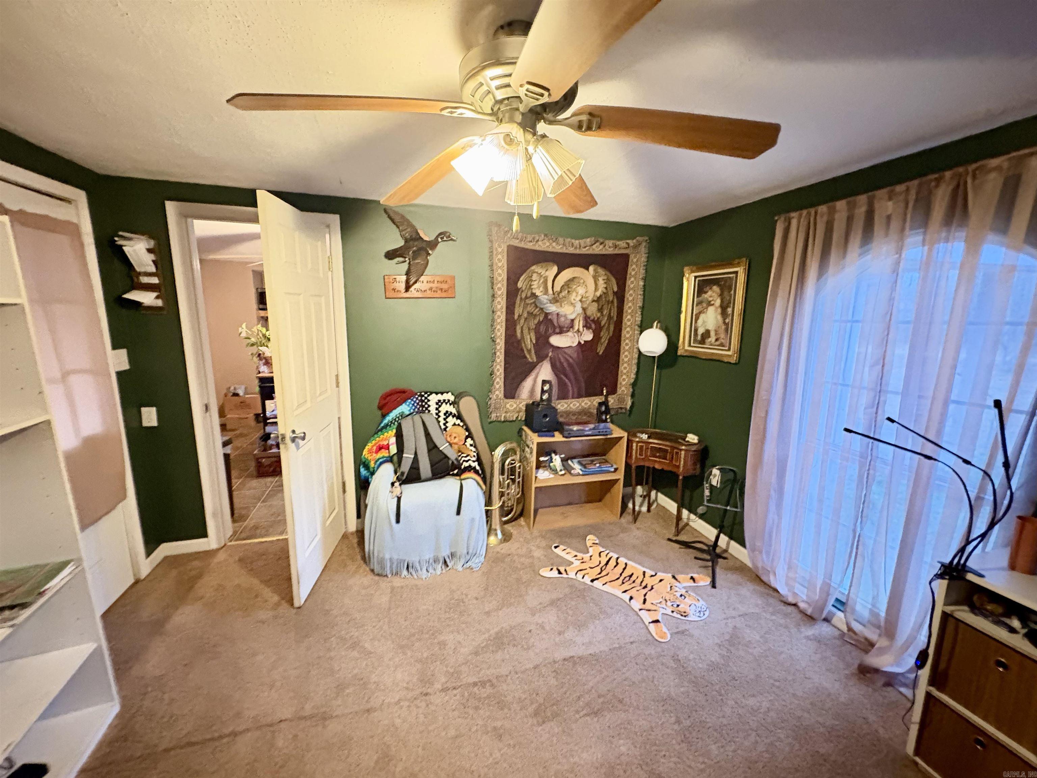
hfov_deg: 102.1
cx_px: 518
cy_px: 389
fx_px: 419
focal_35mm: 14
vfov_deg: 85.7
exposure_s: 1/17
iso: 1600
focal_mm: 2.22
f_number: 2.2
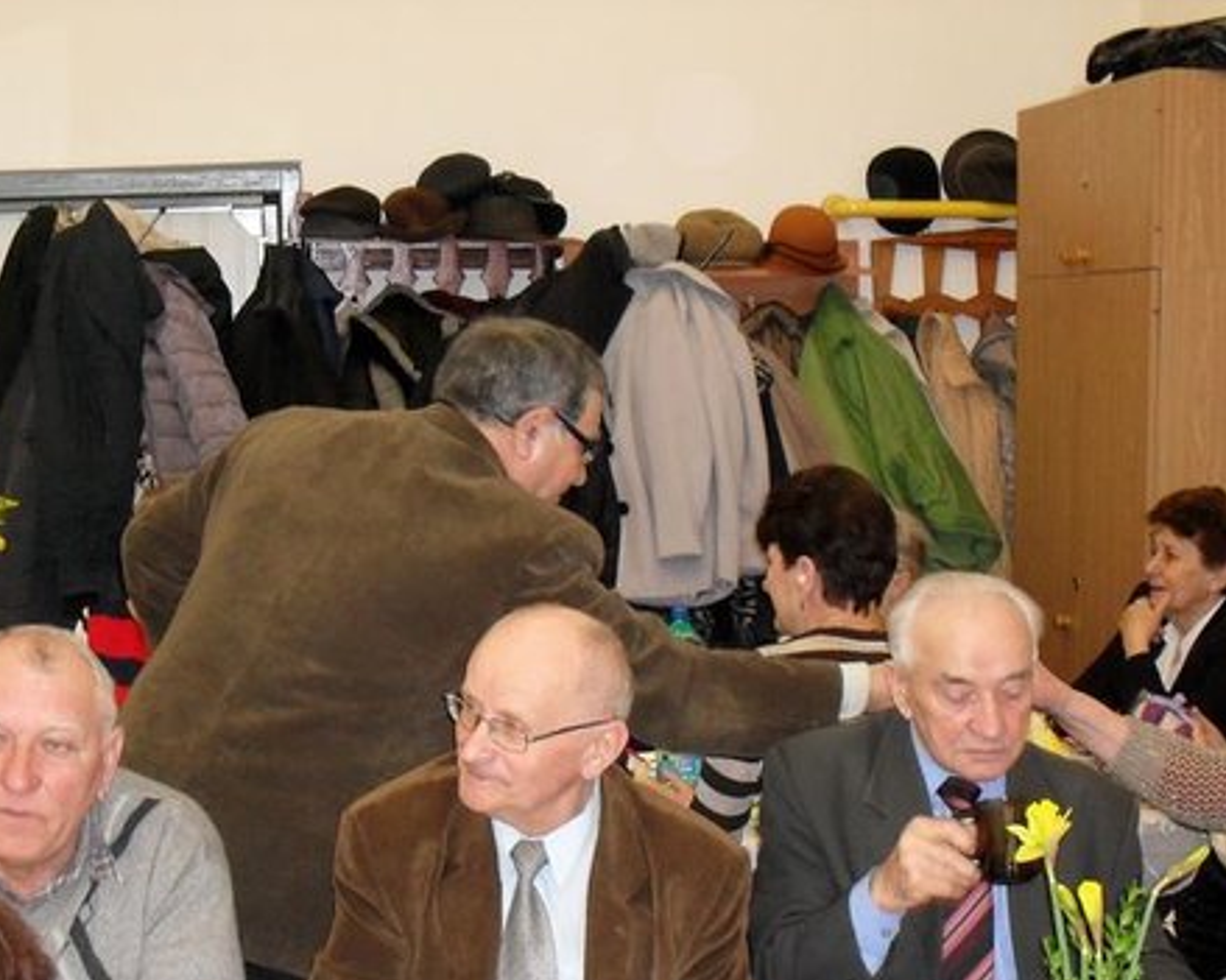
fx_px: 1995
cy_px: 678
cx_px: 528
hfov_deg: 34.1
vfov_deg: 27.4
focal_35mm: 55
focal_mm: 6.3
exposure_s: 1/45
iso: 200
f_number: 2.8
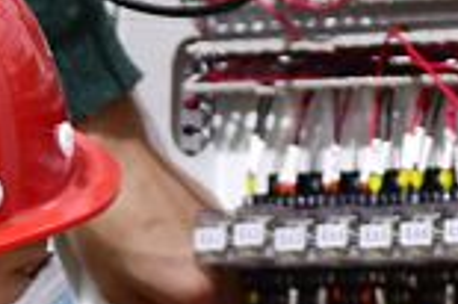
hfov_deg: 3.8
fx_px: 6901
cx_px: -80
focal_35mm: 543
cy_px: 446
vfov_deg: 2.5
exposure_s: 1/80
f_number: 2.8
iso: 800
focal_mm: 70
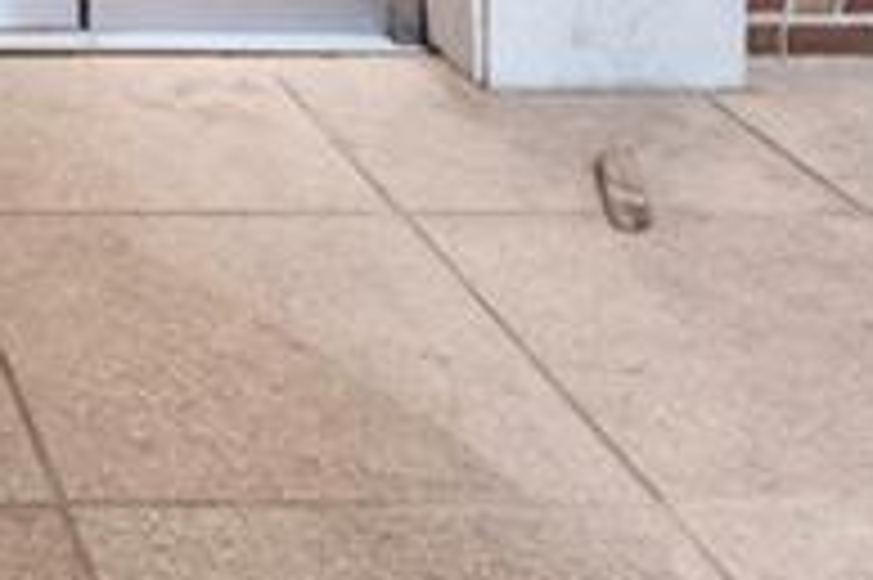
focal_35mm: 82
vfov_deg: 13.2
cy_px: -735
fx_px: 1978
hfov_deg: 20.5
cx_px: -508
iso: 320
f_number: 9
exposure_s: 1/3
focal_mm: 15.5
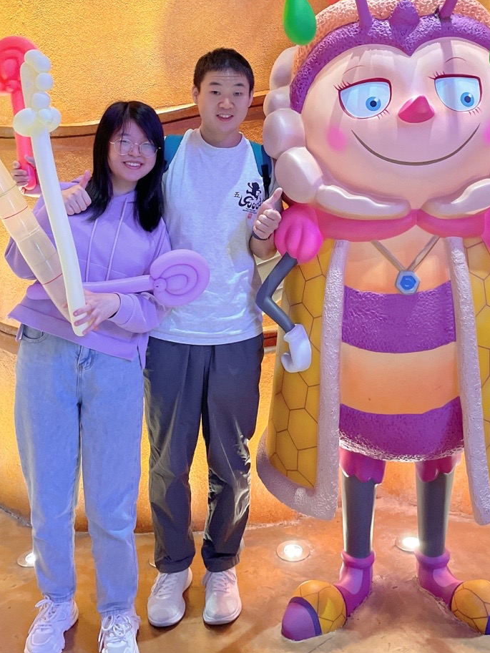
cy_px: 162
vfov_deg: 44.2
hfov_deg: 35.0
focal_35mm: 41
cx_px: 294
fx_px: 774
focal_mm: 4.2
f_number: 1.6
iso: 320
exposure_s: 1/49
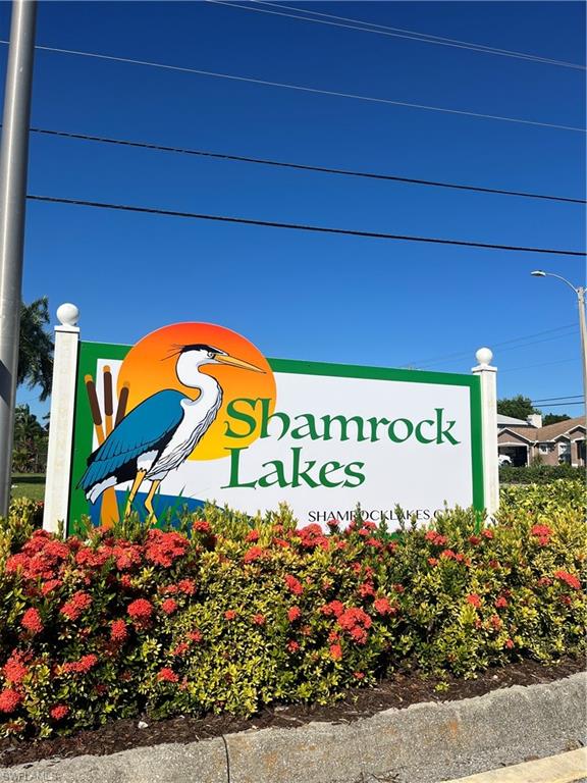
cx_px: 294
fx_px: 588
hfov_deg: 53.1
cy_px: 392
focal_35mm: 26
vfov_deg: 67.3
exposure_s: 1/6494
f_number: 1.6
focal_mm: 5.1
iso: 50
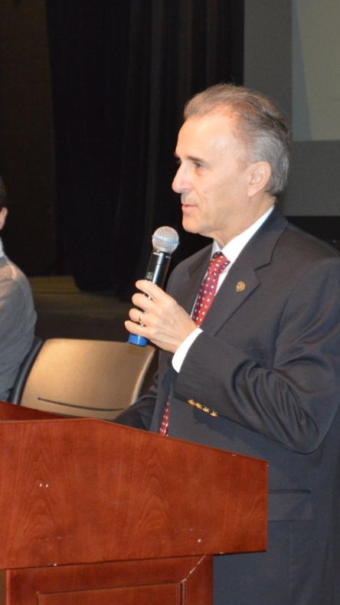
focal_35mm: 124
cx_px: 25
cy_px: 303
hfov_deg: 9.7
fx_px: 1989
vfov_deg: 17.3
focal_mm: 52
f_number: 5.6
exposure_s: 1/50
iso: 3200
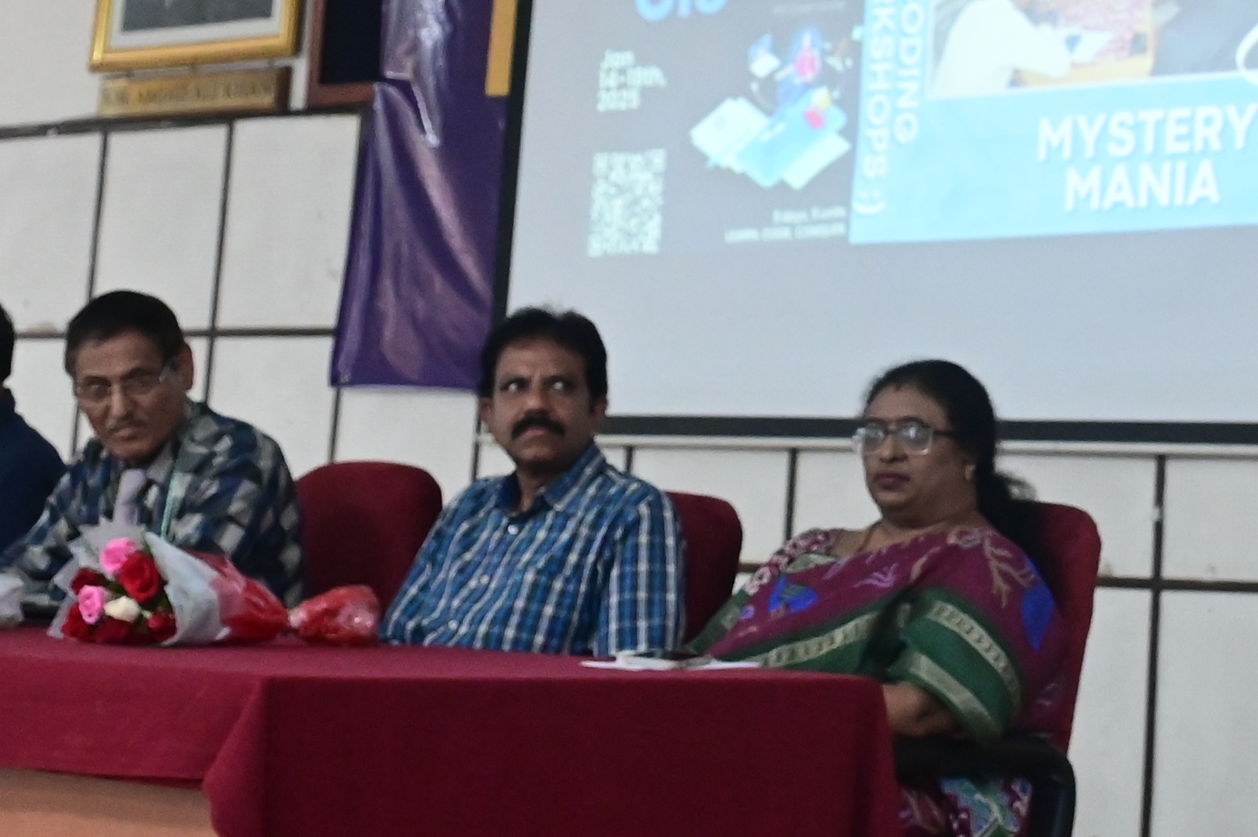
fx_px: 3911
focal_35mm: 112
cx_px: 1283
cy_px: -210
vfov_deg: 11.9
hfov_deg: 17.8
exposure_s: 1/125
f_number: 4
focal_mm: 30
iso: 5000
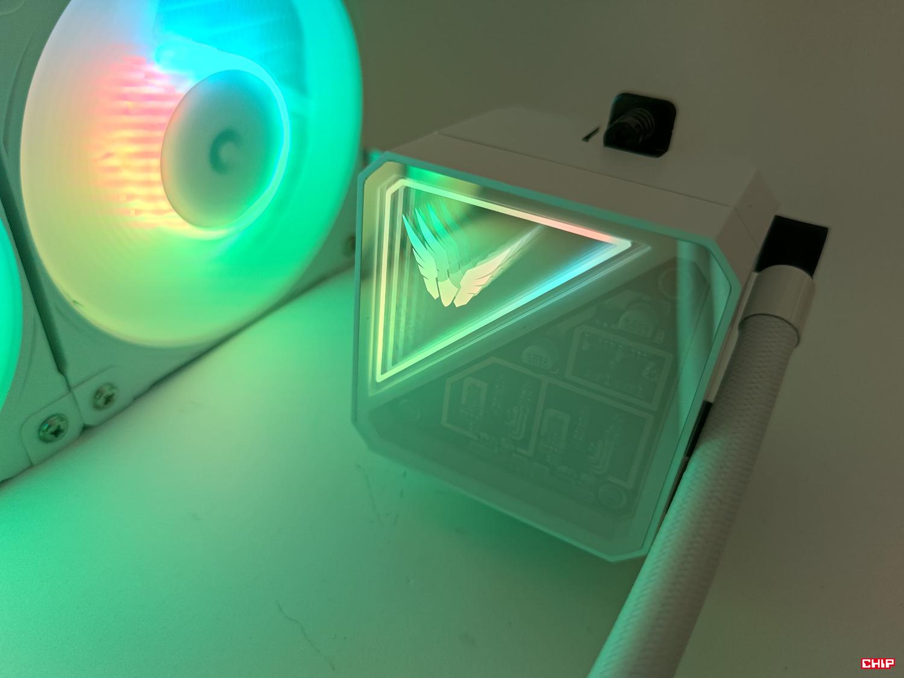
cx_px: 452
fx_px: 627
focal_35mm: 24
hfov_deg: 71.6
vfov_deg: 56.8
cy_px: 339
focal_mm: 6.78
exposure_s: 1/36
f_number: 1.85
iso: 175
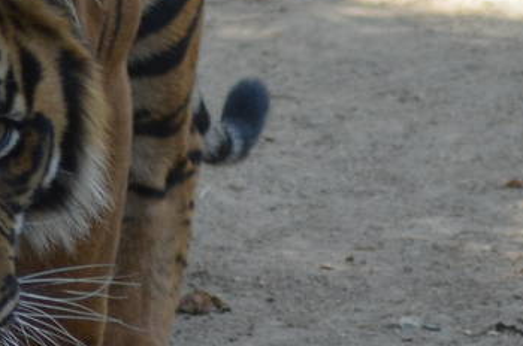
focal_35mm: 1370
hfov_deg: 1.5
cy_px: 279
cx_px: 211
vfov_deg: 1.0
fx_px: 19867
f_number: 4.8
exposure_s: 1/500
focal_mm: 200
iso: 800
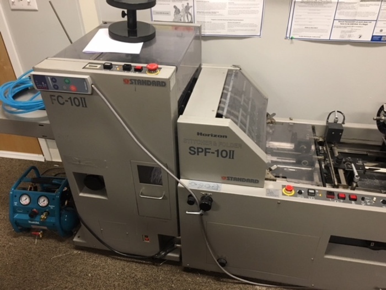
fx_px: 323
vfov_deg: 48.2
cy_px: 145
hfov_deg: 61.7
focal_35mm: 29
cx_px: 193
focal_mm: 4.15
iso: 160
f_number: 2.2
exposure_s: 1/30
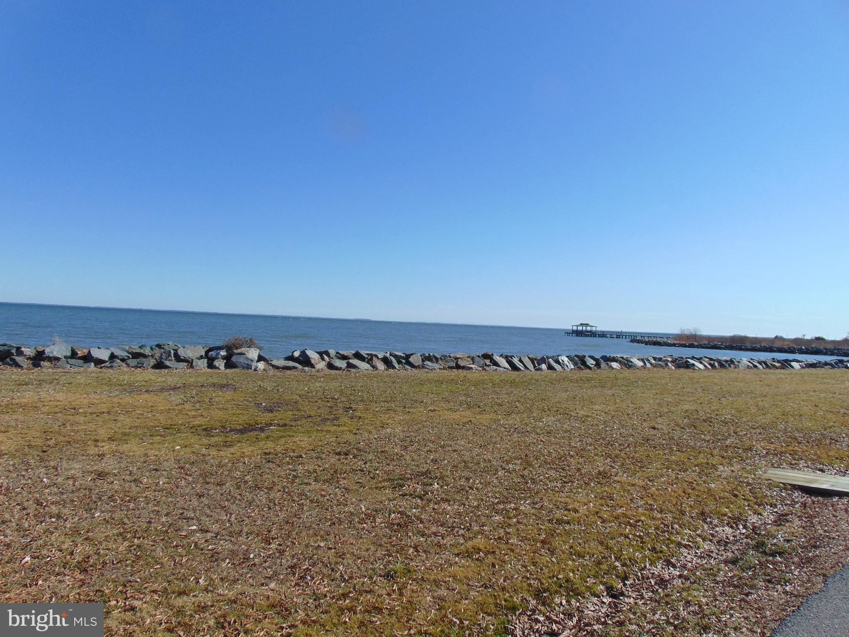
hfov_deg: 69.4
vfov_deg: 54.9
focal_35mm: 25
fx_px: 613
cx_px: 424
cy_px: 318
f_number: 7.7
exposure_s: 1/320
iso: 80
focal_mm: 4.5
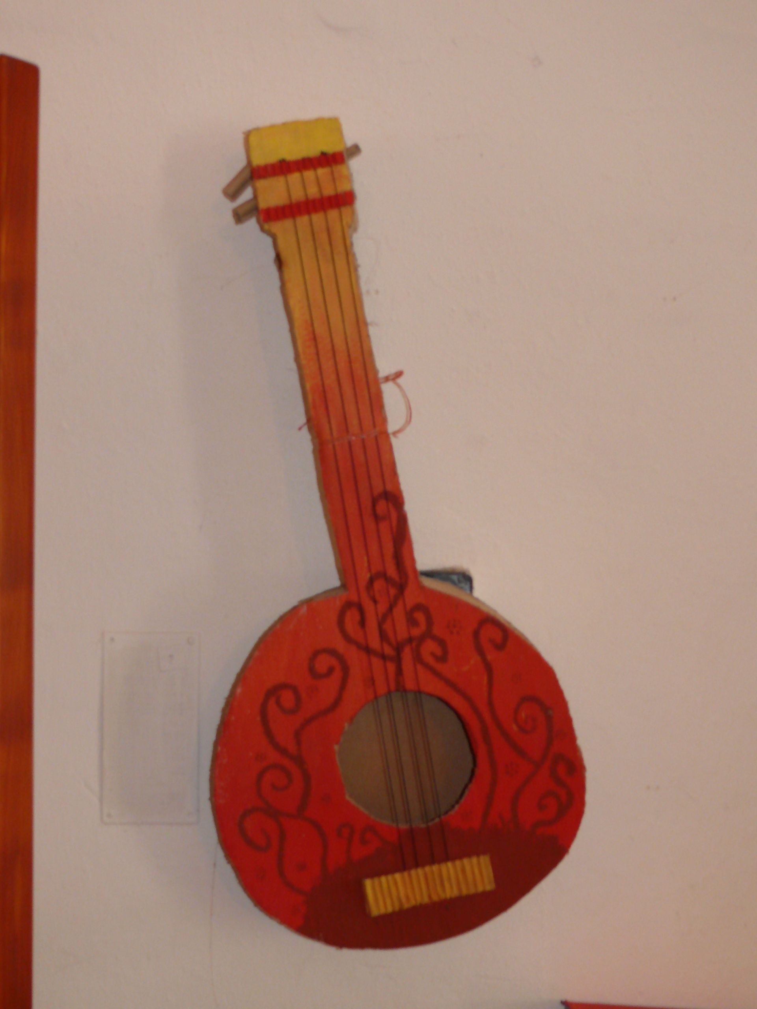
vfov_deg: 38.9
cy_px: 504
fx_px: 1429
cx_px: 378
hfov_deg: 29.7
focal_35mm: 49
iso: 200
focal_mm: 9.4
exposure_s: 1/30
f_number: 3.2
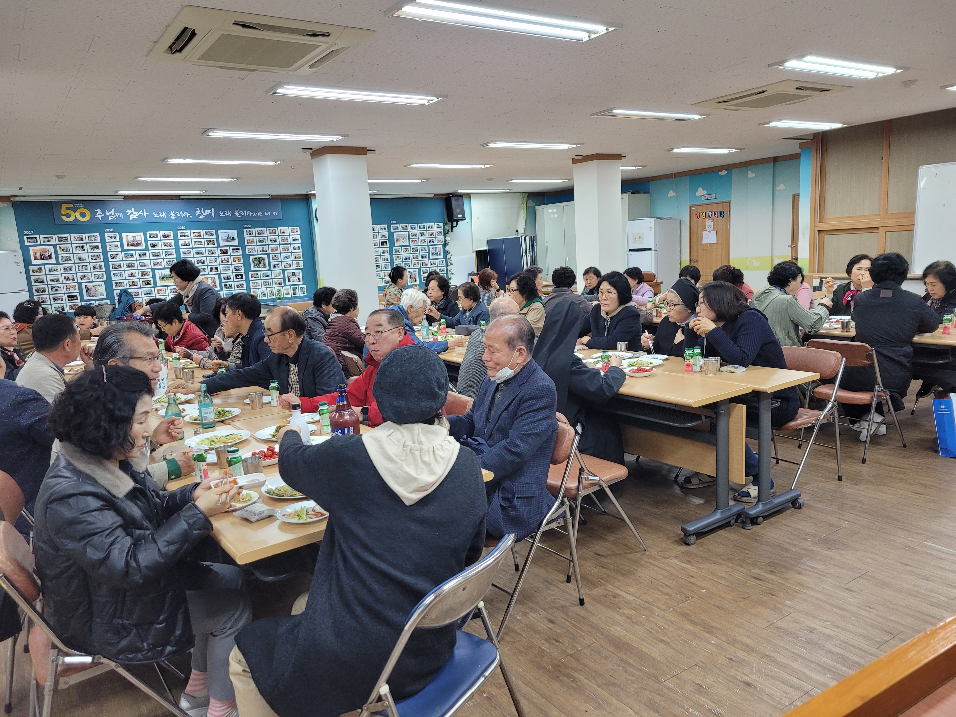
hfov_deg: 67.3
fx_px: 718
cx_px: 478
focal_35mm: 26
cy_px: 358
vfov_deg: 53.1
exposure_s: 1/120
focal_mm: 5.4
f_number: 1.8
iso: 250
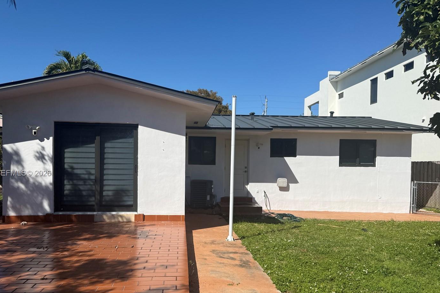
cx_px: 207
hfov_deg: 63.6
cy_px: 174
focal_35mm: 29
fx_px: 354
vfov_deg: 44.8
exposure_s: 1/8130
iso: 80
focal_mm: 6.76
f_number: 1.78
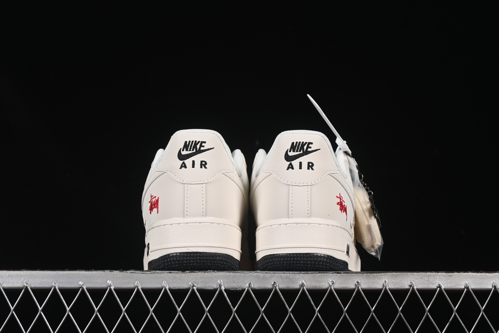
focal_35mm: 75
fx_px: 1040
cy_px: 166
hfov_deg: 27.0
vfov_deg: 18.2
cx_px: 250
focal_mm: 50
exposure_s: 1/80
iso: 160
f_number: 8
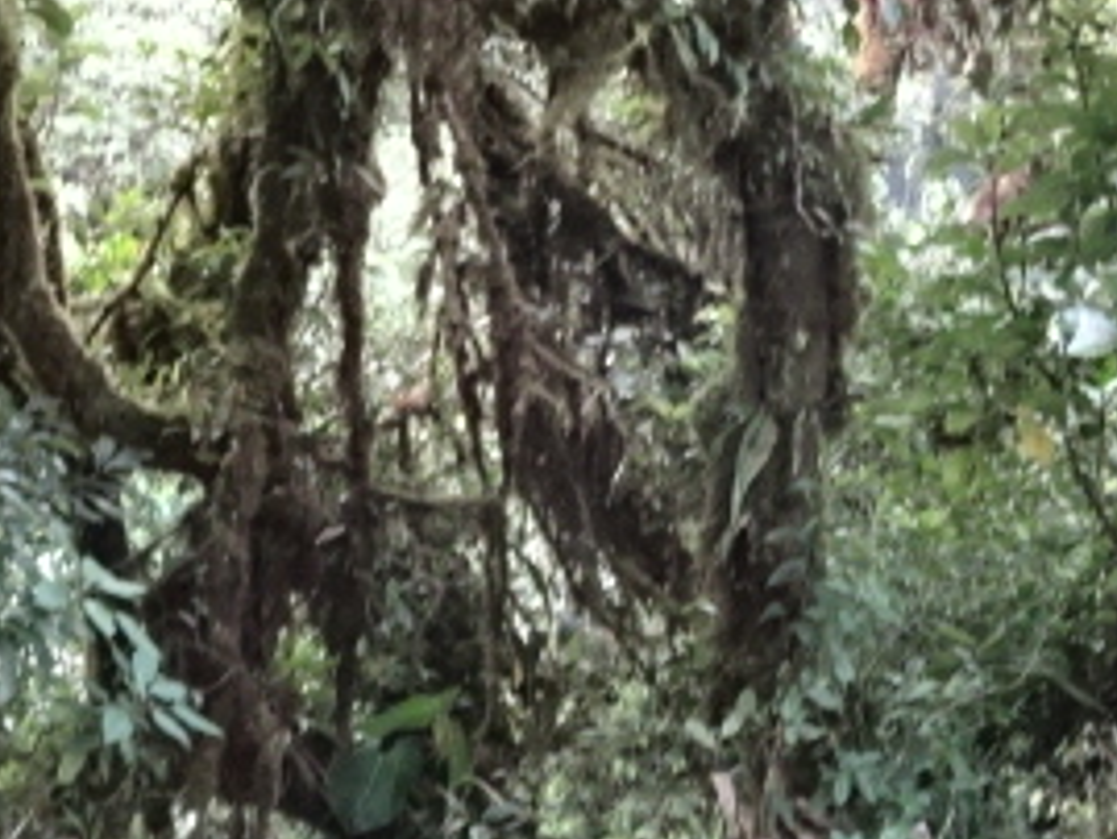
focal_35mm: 119
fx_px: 3842
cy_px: 428
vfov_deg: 12.5
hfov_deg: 16.5
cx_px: 777
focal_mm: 8.51
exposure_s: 1/40
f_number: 4.5
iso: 800
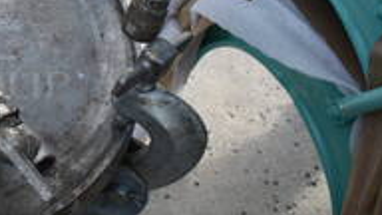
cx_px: -133
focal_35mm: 90
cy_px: 2
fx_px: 912
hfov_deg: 21.2
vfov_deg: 13.3
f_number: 9
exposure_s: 1/50
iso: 100
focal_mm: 18
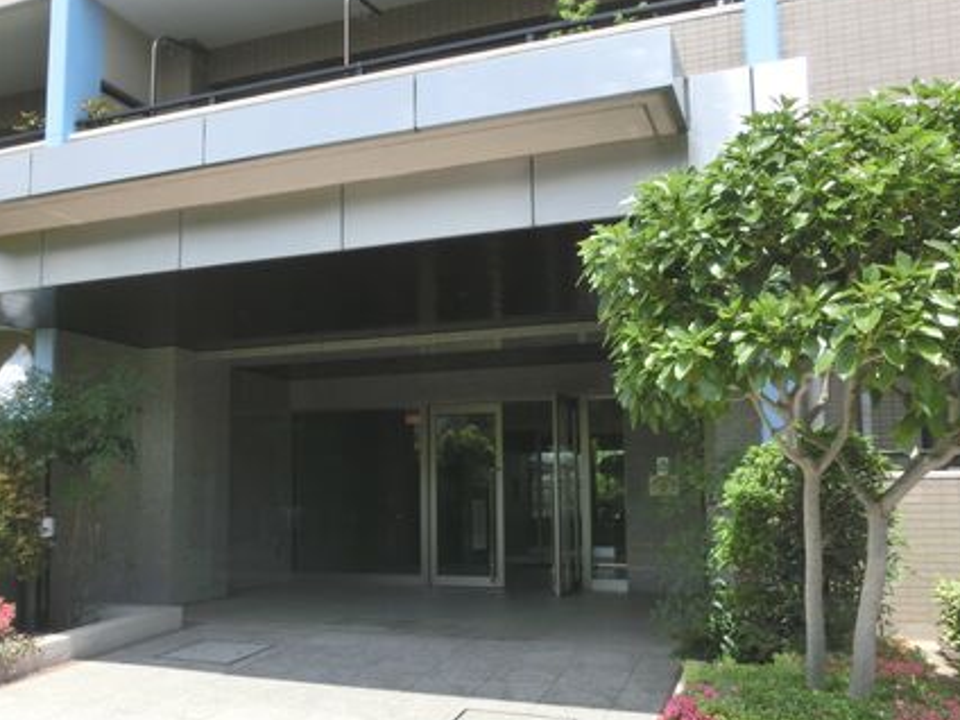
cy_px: 403
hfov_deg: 53.7
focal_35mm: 34
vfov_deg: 41.7
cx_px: 405
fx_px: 943
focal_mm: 4.24
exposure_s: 1/1000
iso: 80
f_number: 3
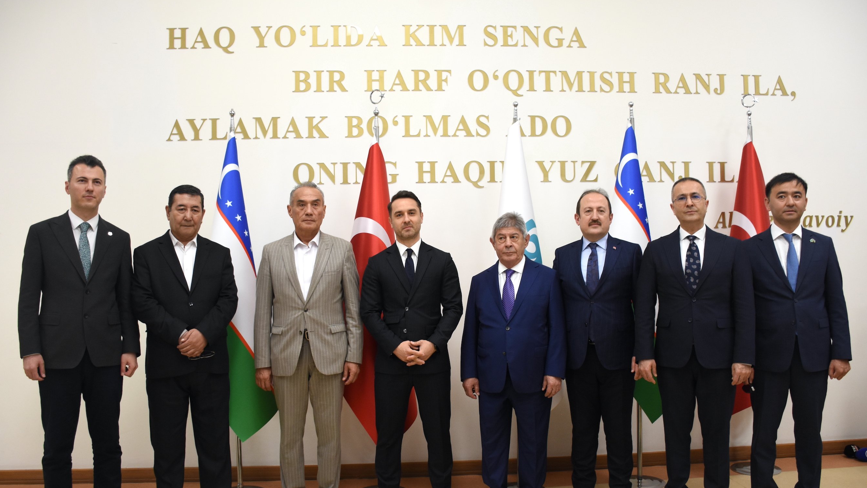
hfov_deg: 64.3
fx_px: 690
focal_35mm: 30
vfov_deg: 38.9
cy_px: 277
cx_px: 438
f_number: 4
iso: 800
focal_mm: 18
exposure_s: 1/80
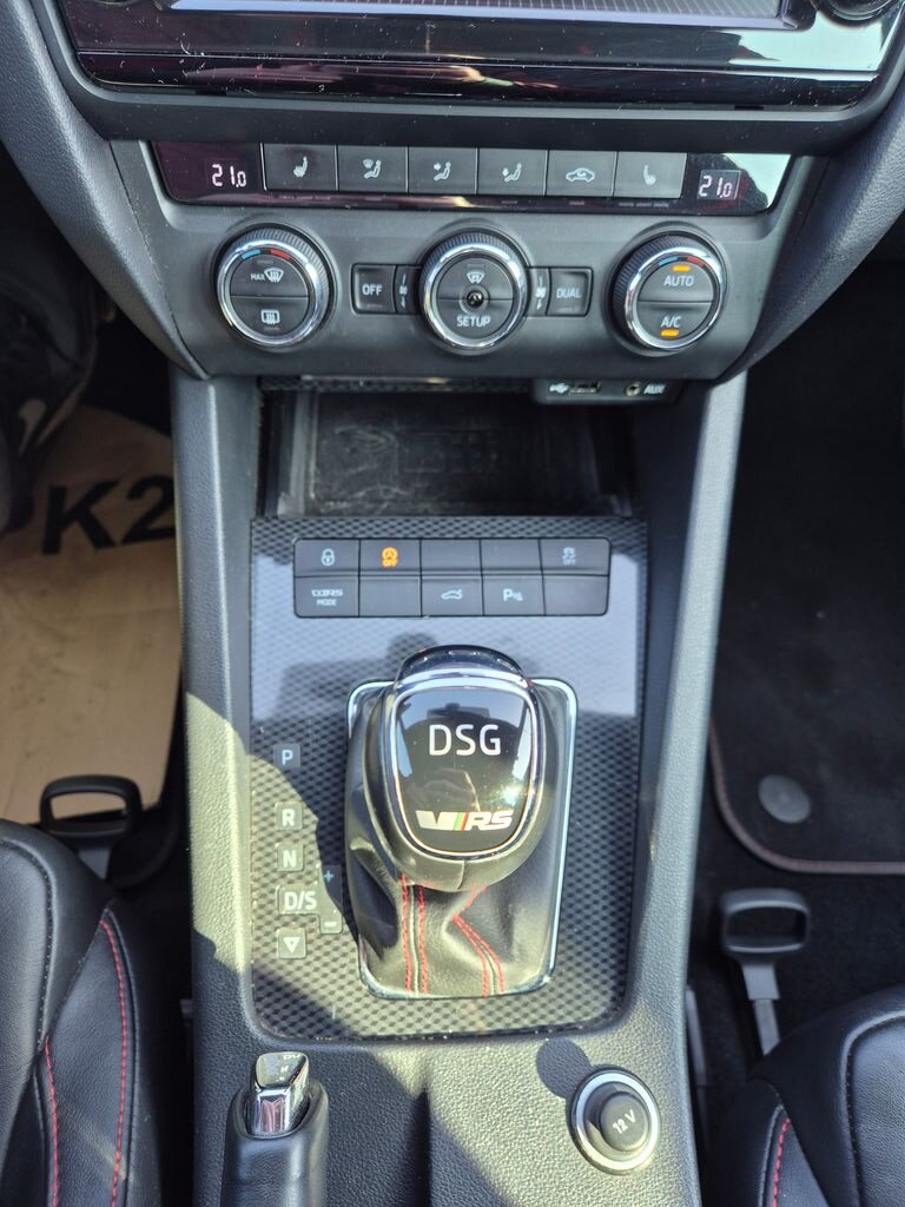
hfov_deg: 58.9
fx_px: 802
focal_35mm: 23
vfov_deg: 73.9
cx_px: 452
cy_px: 604
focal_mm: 5.4
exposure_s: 1/55
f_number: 1.8
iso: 80
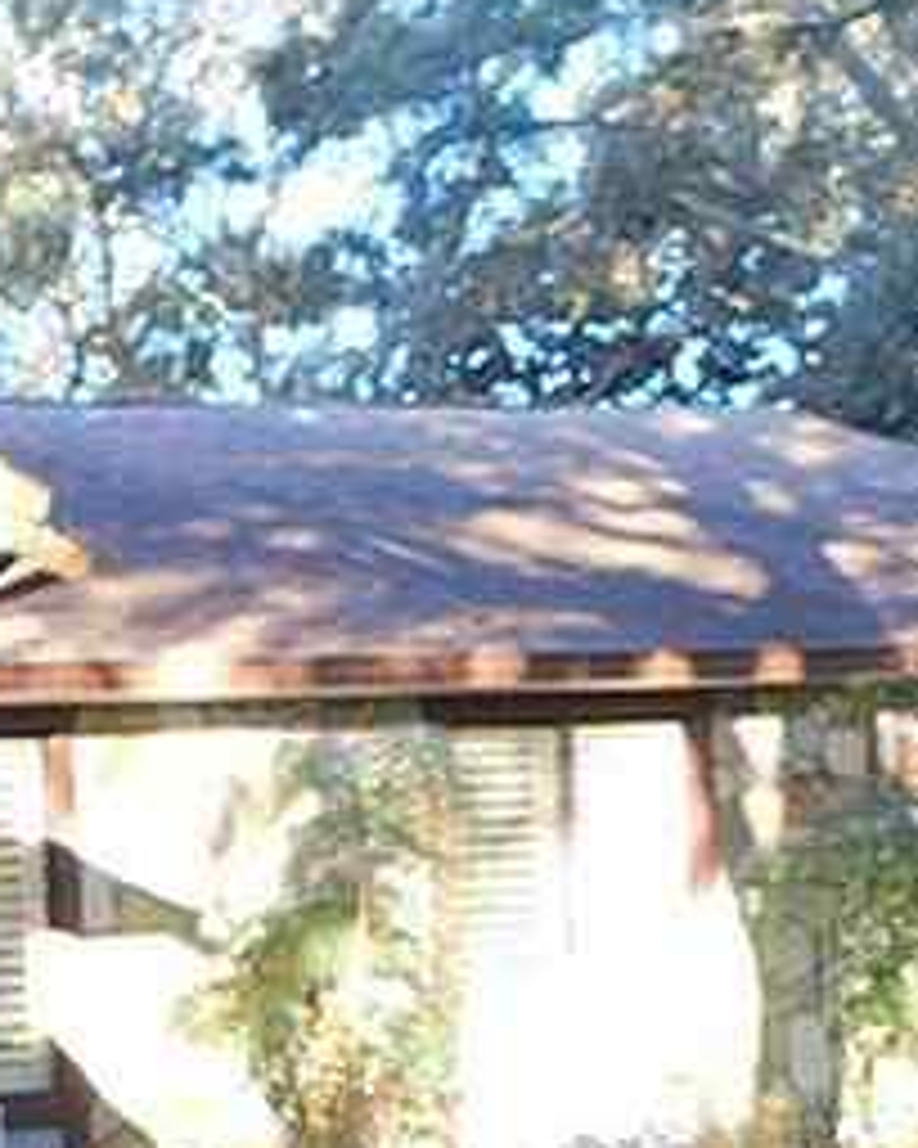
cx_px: -378
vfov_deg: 25.3
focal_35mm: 72
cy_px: 1112
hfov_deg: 19.1
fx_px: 2445
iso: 125
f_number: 3
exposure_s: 1/40
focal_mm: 4
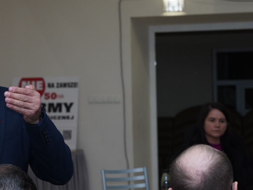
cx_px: 71
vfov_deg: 9.4
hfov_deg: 12.6
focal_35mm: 157
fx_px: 1147
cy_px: 122
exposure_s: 1/100
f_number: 8
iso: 1250
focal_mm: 105
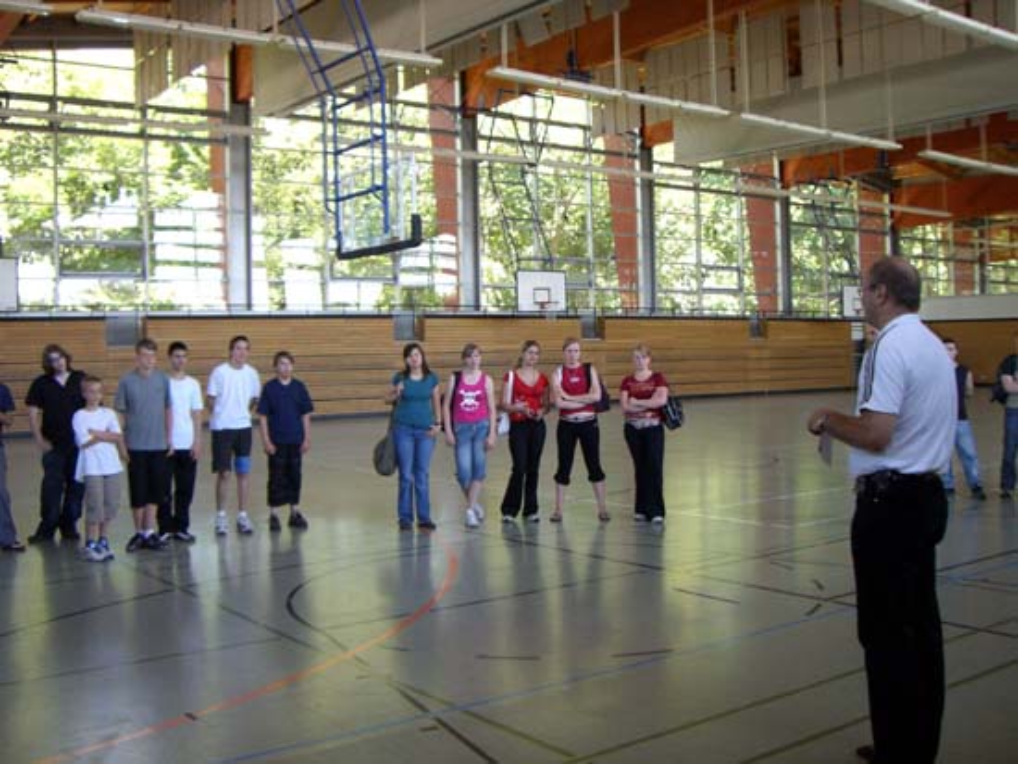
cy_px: 382
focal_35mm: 38
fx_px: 1118
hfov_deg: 49.0
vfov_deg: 37.7
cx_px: 509
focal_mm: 6.2
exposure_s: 1/60
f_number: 2.7
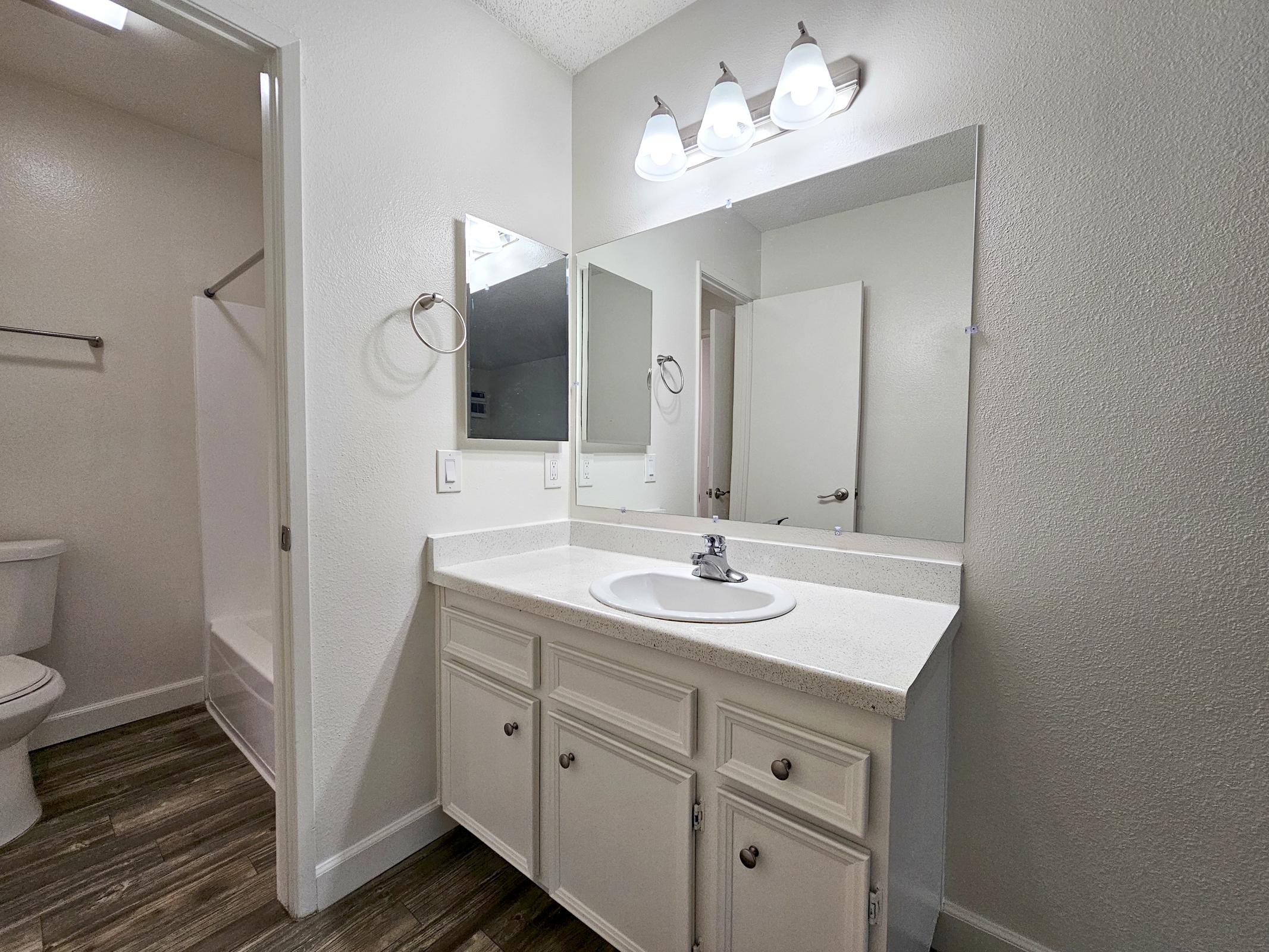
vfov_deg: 89.9
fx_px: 477
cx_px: 634
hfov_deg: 106.2
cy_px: 476
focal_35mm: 13
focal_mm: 2.2
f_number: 2.2
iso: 80
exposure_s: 1/60
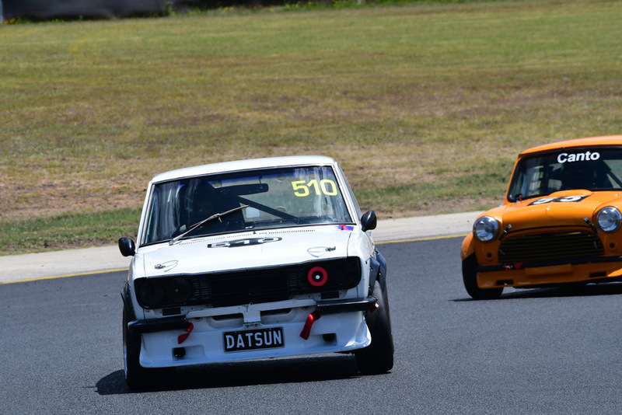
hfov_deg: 4.2
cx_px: 311
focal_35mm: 495
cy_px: 208
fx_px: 8555
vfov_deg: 2.8
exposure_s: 1/640
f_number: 11
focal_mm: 330
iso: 320
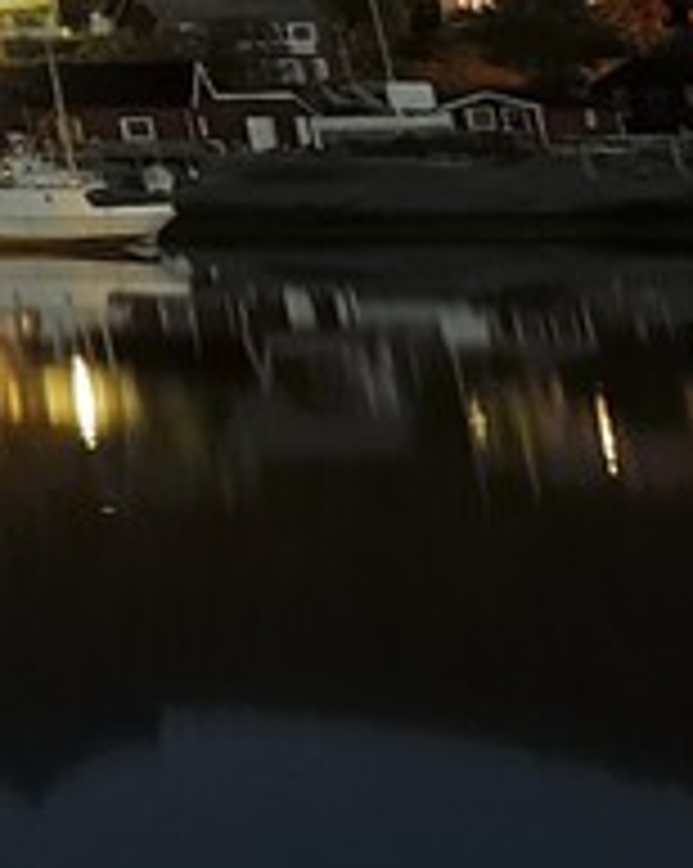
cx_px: -2556
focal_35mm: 109
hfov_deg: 6.9
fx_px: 2799
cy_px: -571
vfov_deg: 15.7
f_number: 5.6
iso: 400
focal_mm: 14
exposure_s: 15
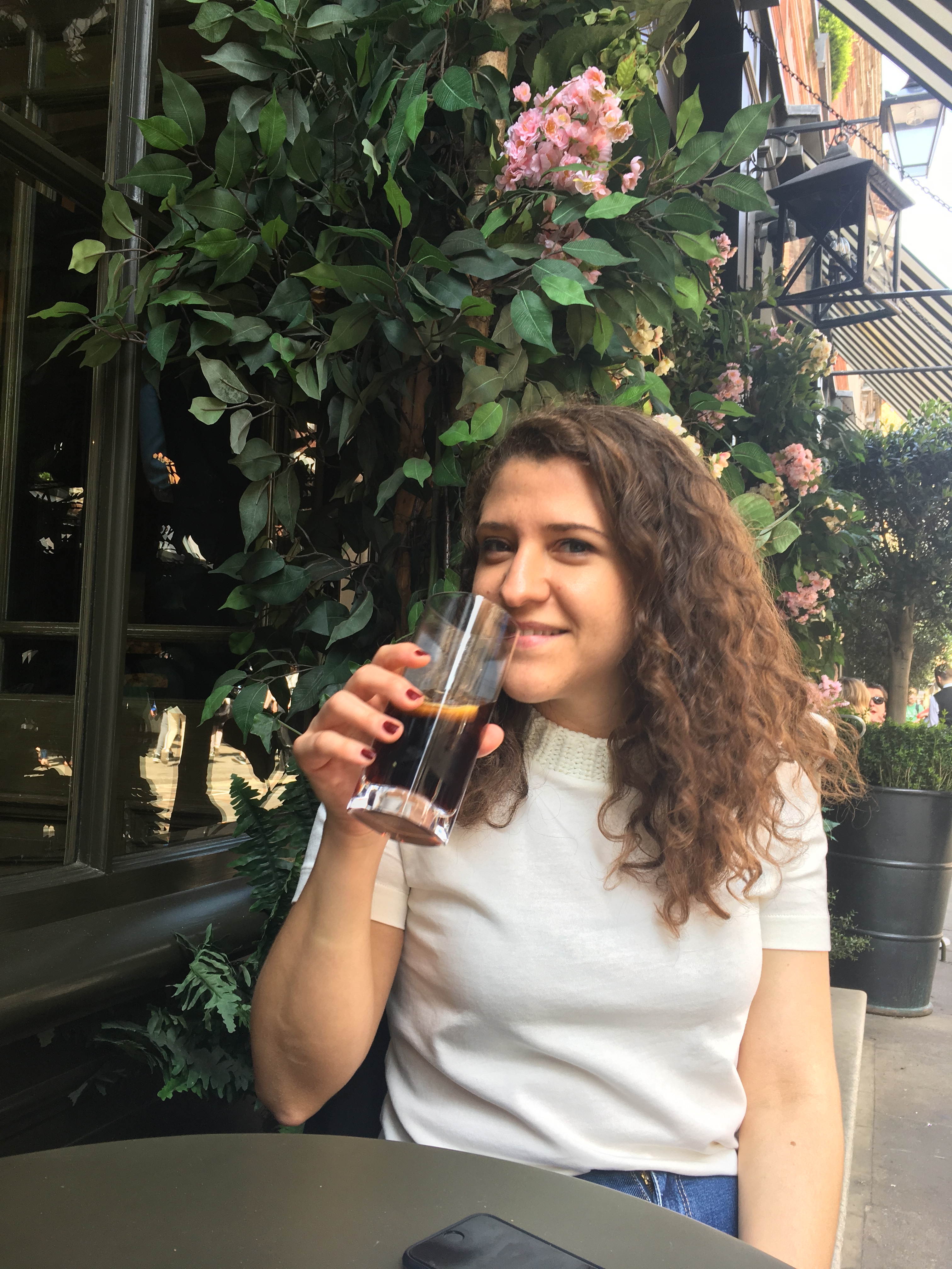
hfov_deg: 48.2
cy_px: 634
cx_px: 476
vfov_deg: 61.7
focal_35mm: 29
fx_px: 1063
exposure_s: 1/50
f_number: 2.2
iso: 25
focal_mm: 4.15
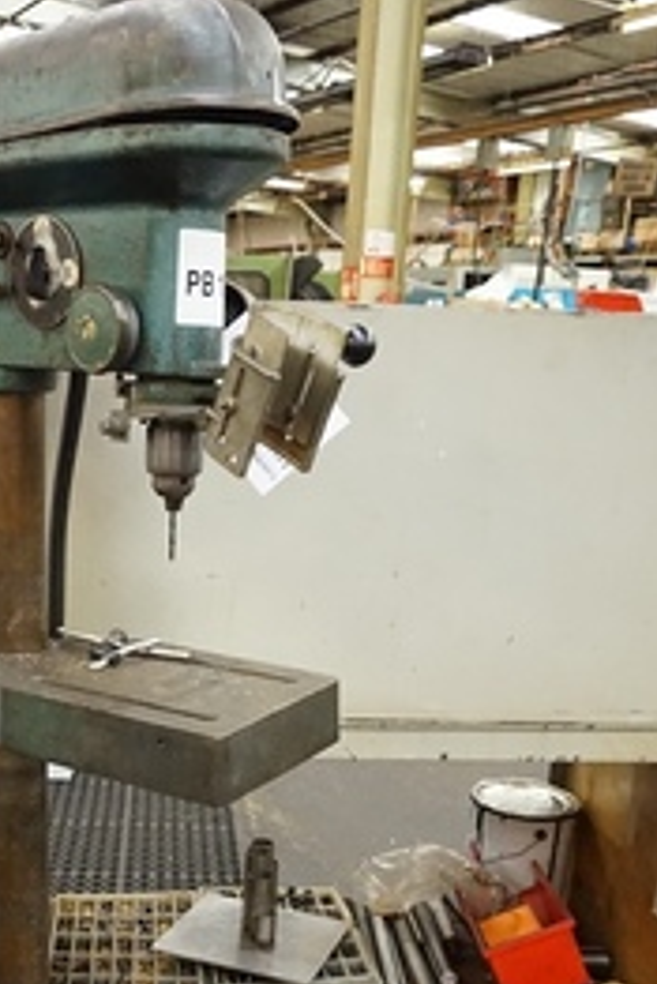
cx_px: 146
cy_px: 740
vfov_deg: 43.1
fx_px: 1203
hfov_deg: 29.9
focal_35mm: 44
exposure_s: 1/100
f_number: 3.5
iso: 3200
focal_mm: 16
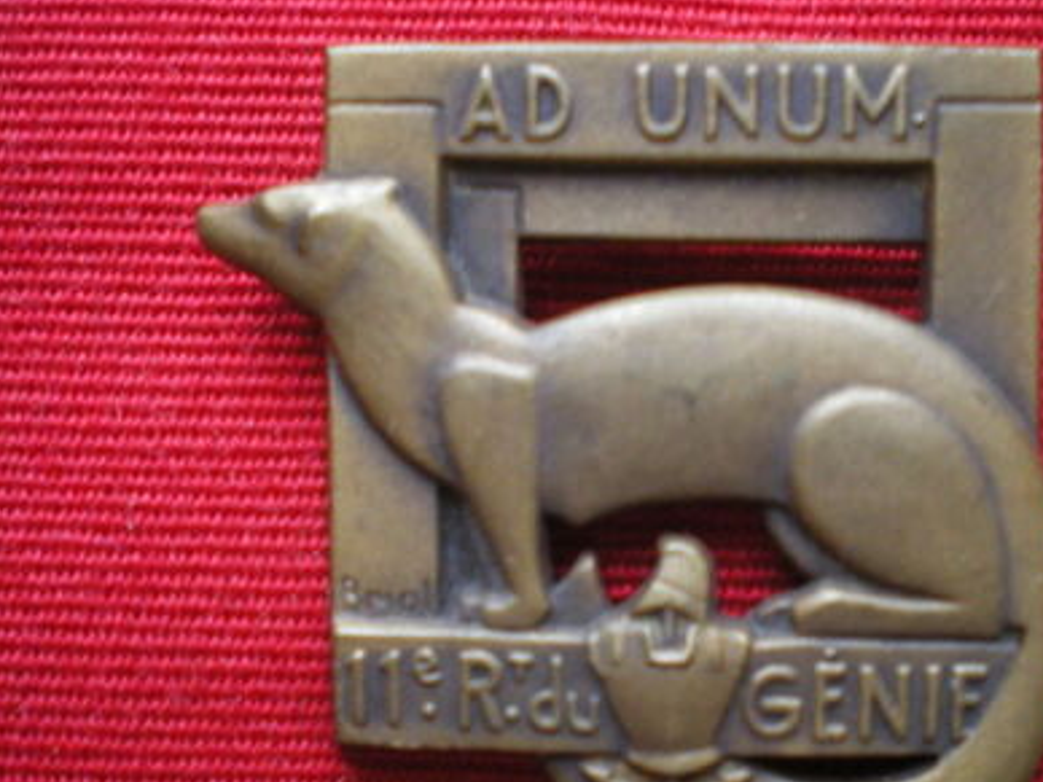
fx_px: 1416
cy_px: 476
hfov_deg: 40.3
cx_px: 599
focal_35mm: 47
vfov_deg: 30.8
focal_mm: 6.3
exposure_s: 1/30
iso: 400
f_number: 3.1
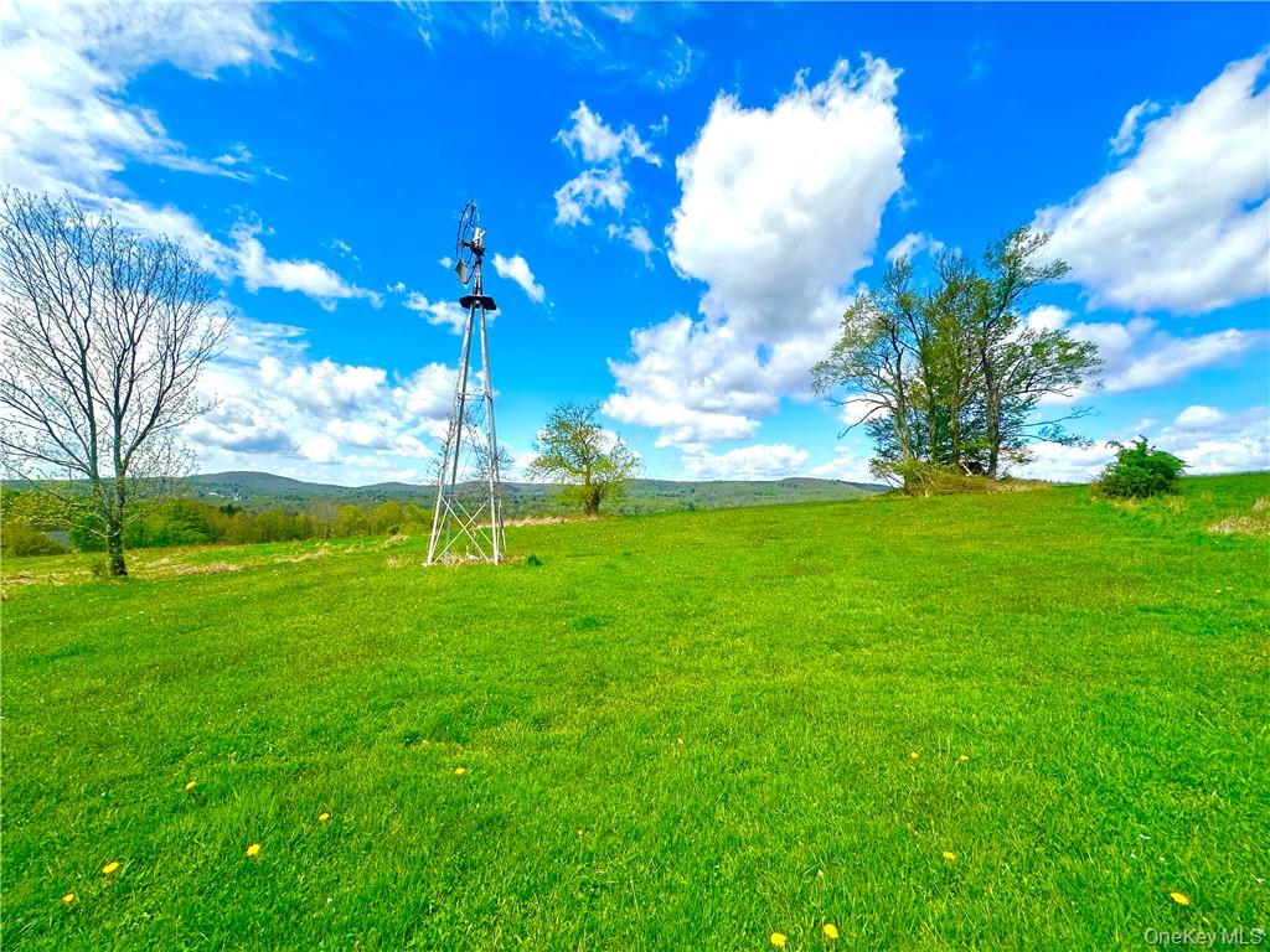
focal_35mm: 14
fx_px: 514
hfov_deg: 102.1
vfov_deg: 85.7
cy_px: 476
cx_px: 635
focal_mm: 2.22
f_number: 2.2
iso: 50
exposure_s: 1/2451
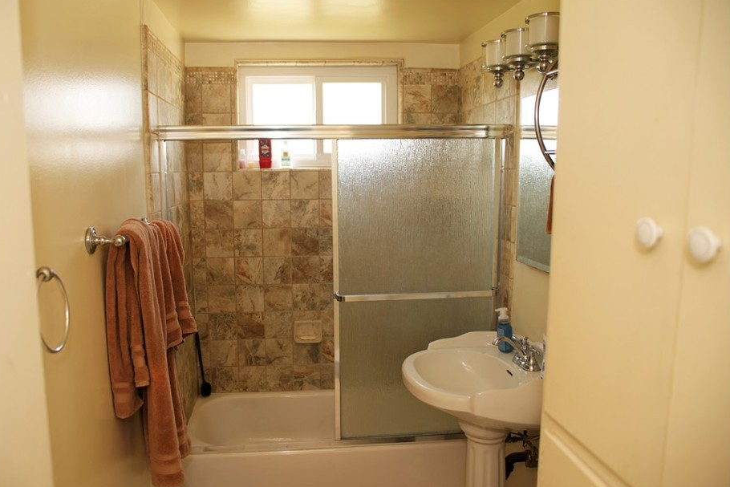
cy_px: 243
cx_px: 326
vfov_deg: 47.9
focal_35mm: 27
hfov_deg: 67.2
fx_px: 548
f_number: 2.8
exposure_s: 1/60
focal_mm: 24
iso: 200
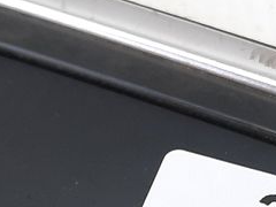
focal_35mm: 125
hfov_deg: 15.6
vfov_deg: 11.8
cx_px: 244
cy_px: 145
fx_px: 997
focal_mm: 4.6
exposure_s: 1/50
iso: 80
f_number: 2
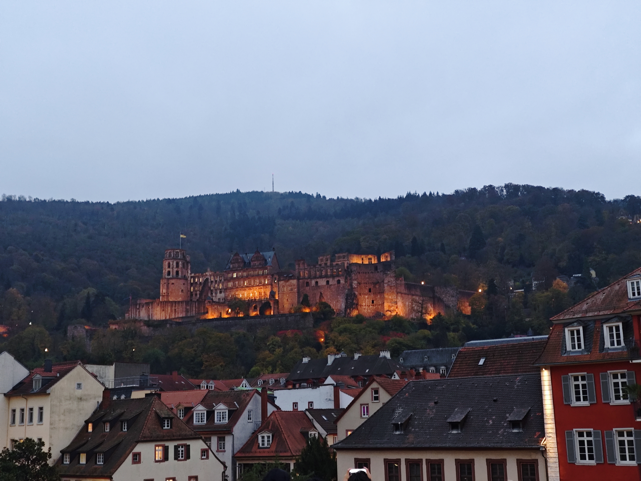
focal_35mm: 46
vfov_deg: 31.5
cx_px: 320
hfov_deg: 41.2
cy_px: 240
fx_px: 852
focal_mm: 6.55
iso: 1000
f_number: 1.6
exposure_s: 1/33.3
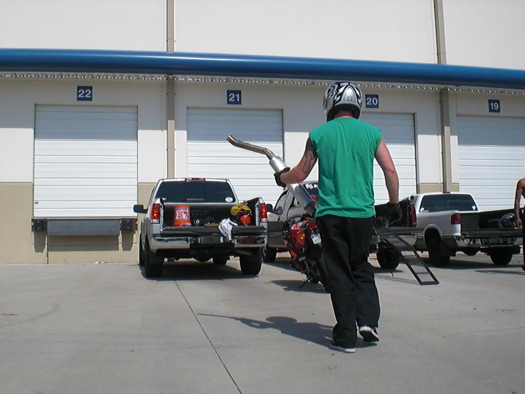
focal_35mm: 38
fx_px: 576
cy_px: 197
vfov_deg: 37.7
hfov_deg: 49.0
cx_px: 262
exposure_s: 1/2000
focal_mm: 6.3
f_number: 5.6
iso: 200
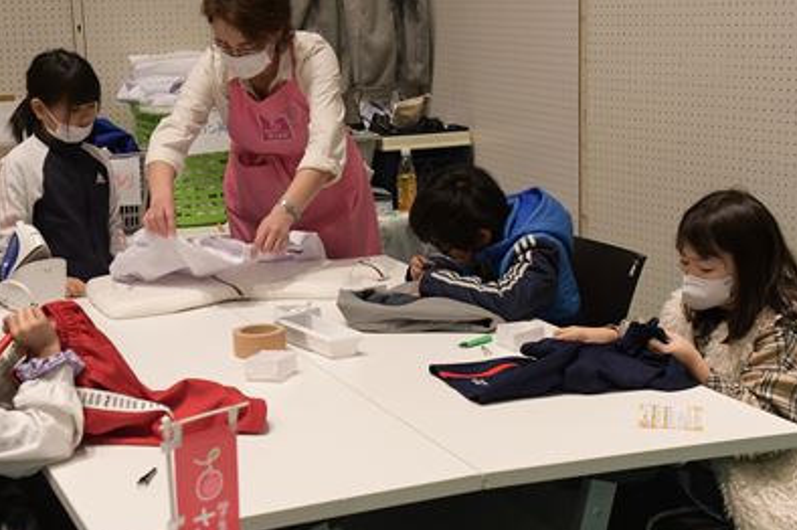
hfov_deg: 30.2
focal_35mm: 67
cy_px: 236
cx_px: 340
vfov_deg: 20.4
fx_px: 1474
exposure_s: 1/160
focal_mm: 35
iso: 3200
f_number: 6.3
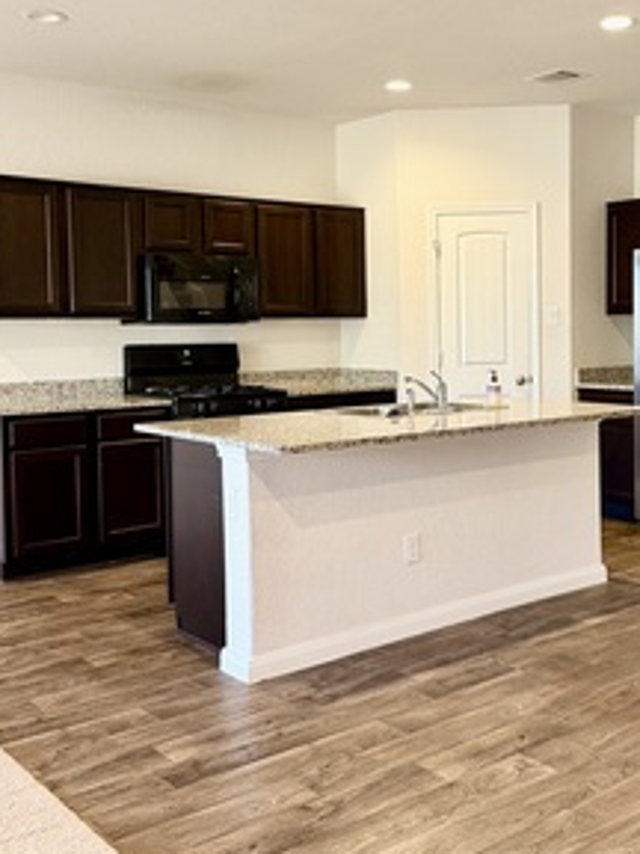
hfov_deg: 35.6
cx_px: 427
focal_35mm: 40
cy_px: 371
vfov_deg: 46.7
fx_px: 986
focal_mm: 6.76
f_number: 1.78
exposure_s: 1/60
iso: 250
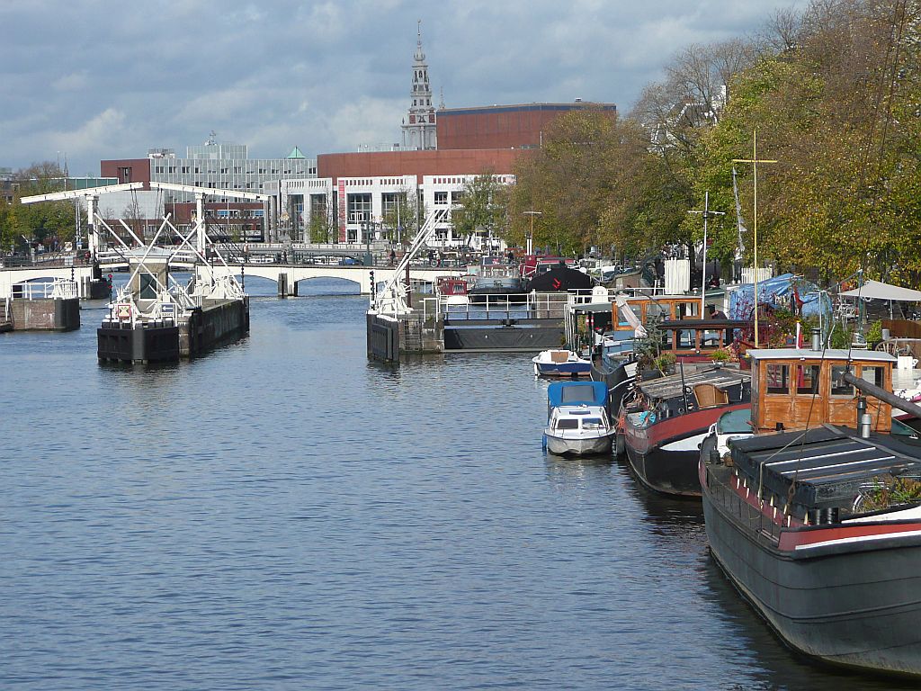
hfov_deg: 14.0
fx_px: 3751
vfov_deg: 10.5
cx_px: 460
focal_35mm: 141
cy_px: 346
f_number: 4.8
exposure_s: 1/640
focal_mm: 23.1
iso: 100
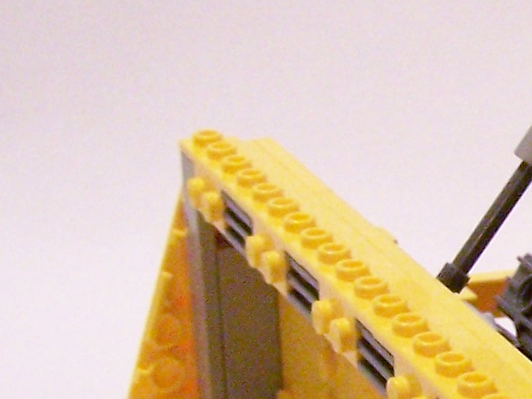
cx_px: 936
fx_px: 2521
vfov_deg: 9.0
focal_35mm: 164
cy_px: 381
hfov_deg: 11.3
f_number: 2.8
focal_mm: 6.3
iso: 400
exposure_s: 1/20
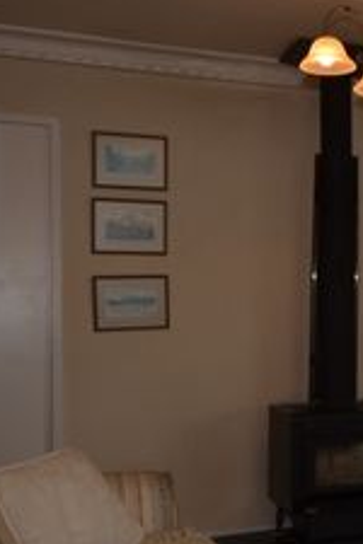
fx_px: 890
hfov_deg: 20.7
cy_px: 295
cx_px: 489
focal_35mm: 59
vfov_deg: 34.0
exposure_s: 1/100
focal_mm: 11.5
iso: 200
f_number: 4.8
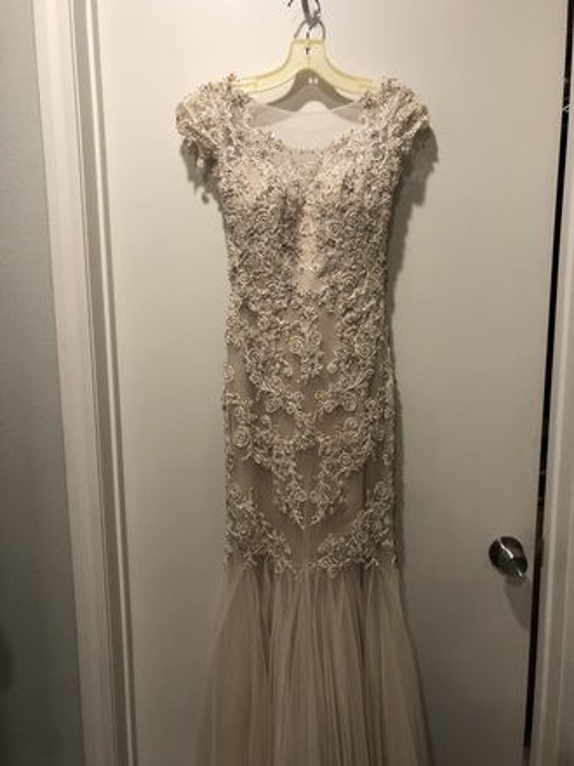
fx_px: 619
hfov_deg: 49.7
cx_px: 287
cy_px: 383
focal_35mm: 28
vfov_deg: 63.4
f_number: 1.8
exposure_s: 1/17
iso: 40
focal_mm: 3.99
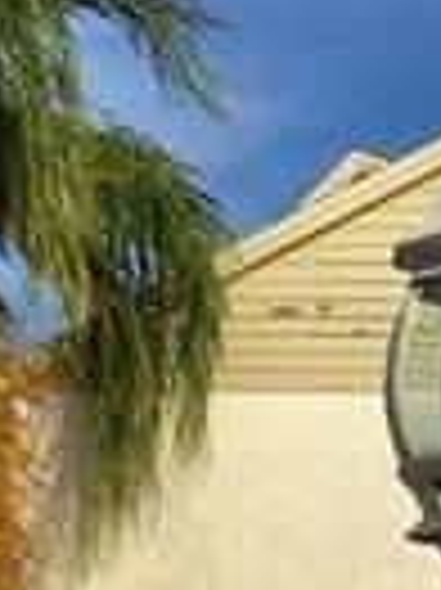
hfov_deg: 8.6
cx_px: -45
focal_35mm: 170
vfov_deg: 10.1
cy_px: 1423
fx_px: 2892
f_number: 2.2
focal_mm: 4.15
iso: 25
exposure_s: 1/4049
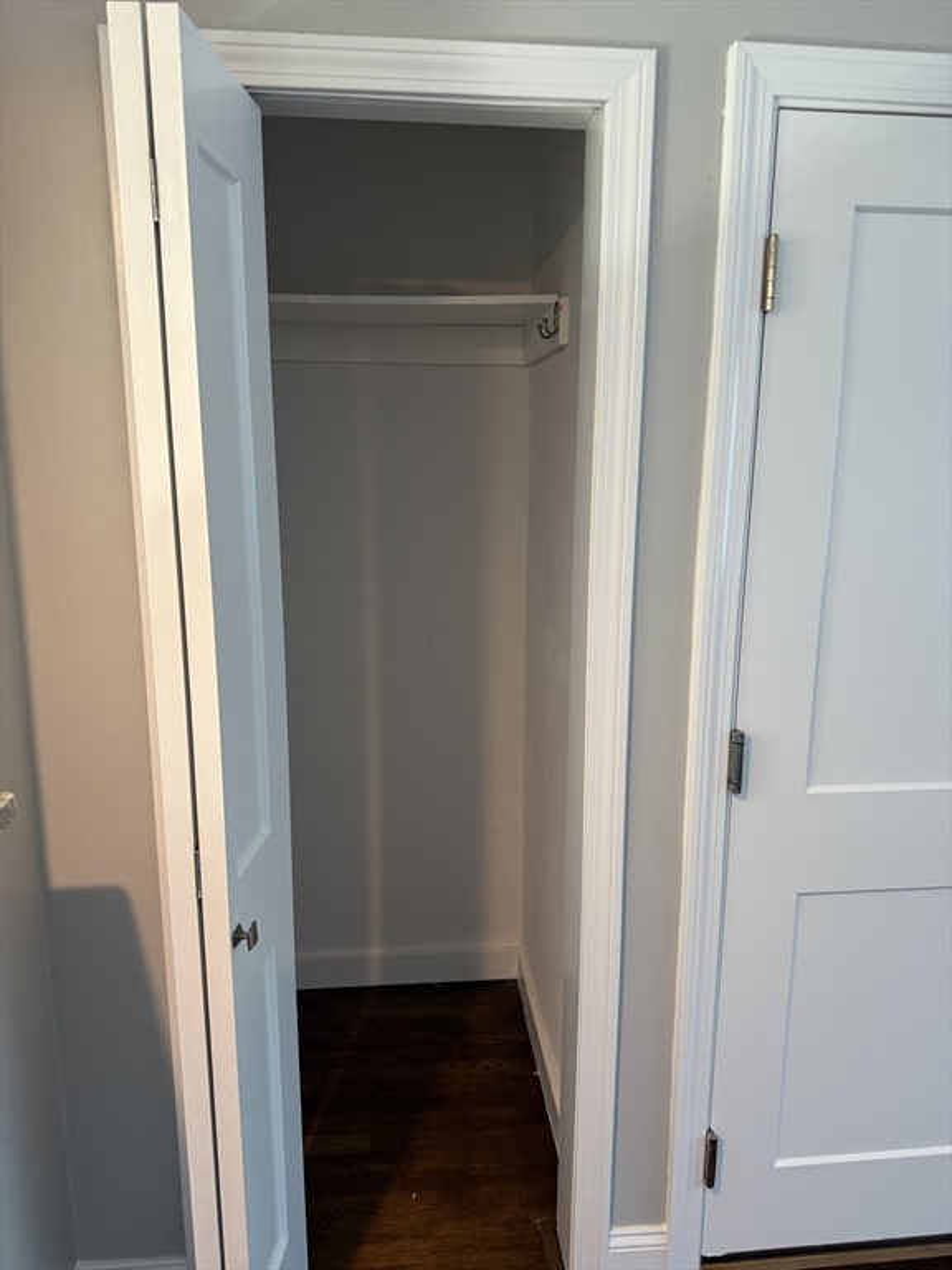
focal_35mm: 24
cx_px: 476
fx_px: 880
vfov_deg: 71.6
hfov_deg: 56.8
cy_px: 635
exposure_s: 1/60
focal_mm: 6.76
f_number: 1.78
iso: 200
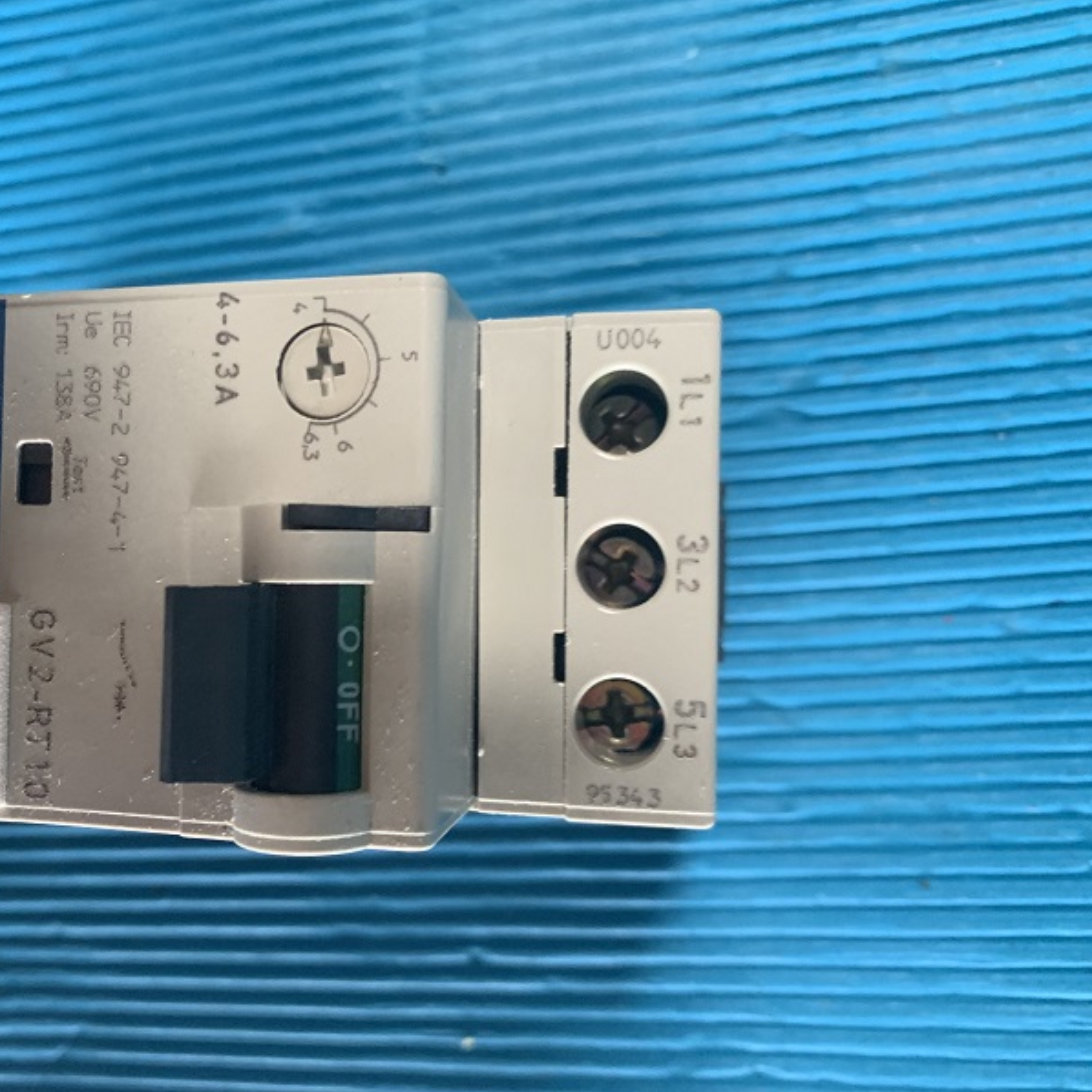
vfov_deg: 52.5
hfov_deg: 51.7
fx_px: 1106
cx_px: 381
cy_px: 551
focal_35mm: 31
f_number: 1.8
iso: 320
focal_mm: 4.25
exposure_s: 1/60
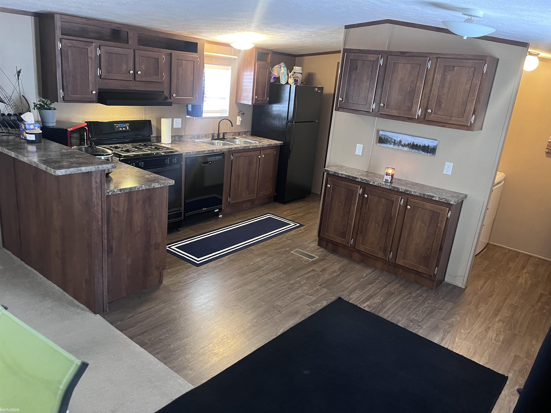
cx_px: 276
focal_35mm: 26
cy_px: 206
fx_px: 414
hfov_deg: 67.3
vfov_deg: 53.1
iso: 500
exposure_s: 1/40
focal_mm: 5.1
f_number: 1.6
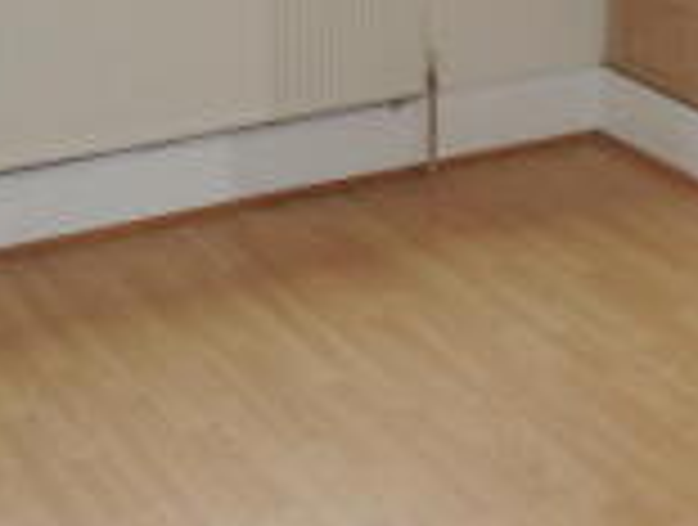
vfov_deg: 15.1
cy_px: -285
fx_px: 1819
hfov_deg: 21.6
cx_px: 507
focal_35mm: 90
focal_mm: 4.3
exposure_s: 1/40
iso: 125
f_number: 3
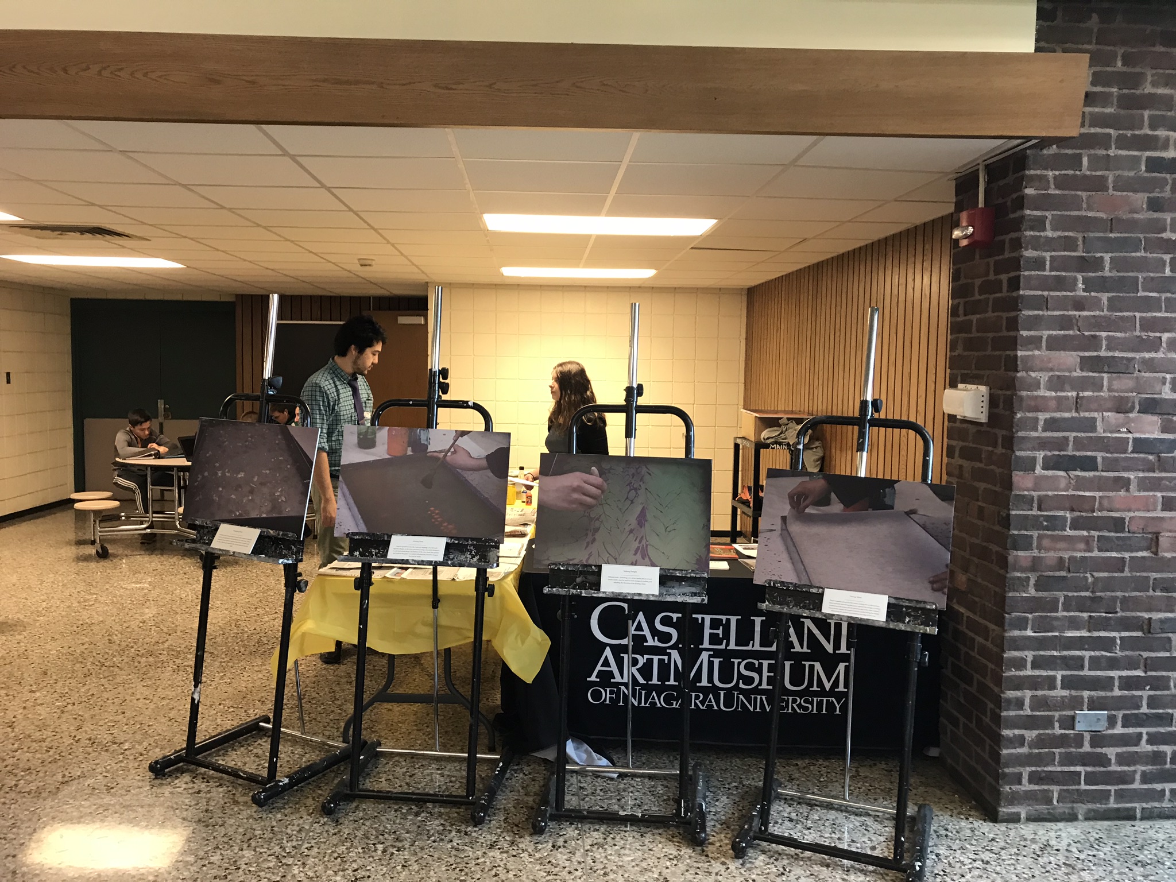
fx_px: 951
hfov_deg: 63.4
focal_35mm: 28
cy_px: 441
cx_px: 588
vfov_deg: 49.7
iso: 40
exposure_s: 1/15
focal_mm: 3.99
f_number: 1.8
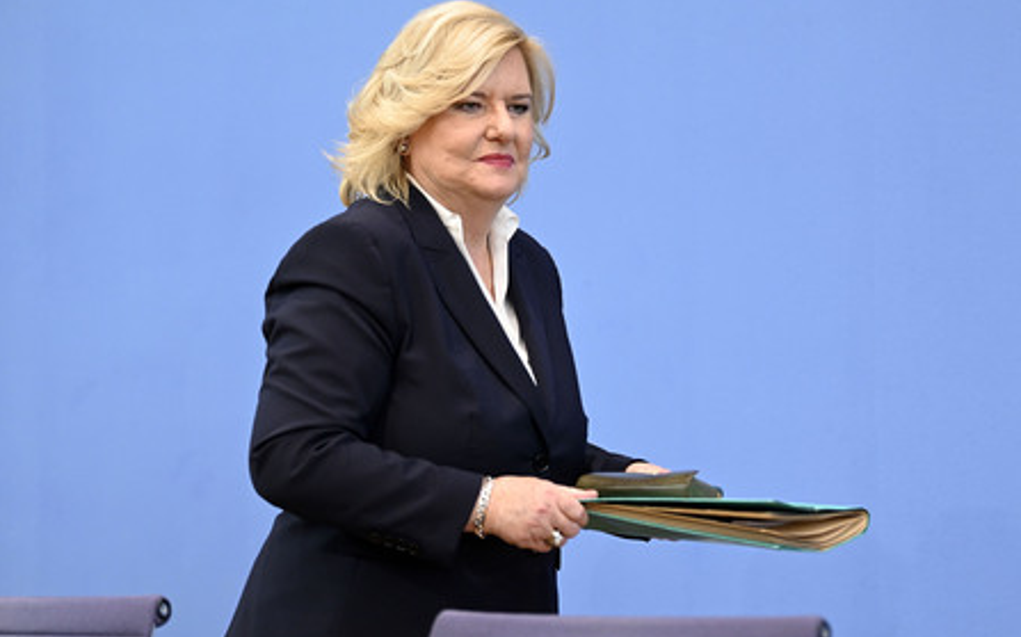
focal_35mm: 113
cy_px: 315
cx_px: 513
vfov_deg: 11.6
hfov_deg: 18.5
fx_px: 3143
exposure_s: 1/800
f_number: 2.8
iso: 2000
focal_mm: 110
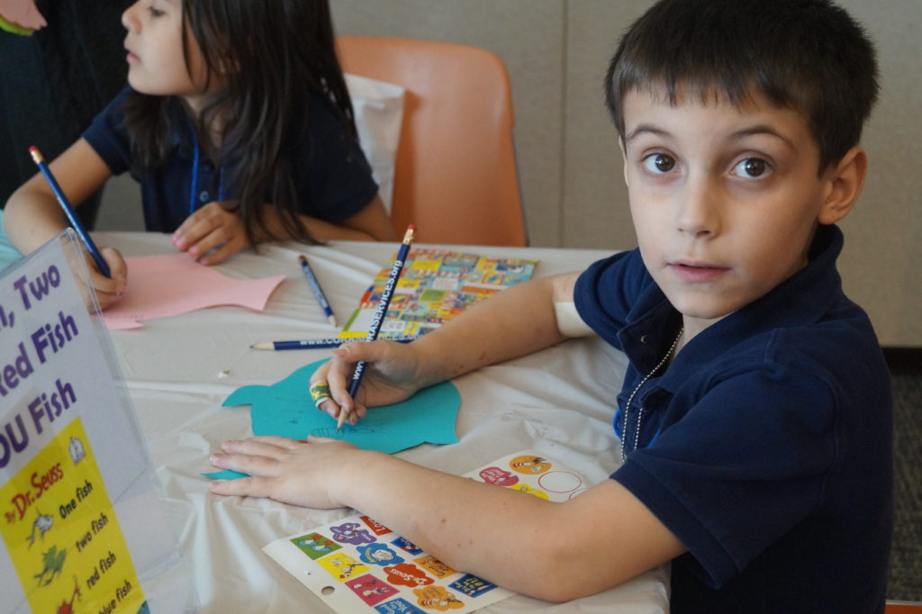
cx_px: 461
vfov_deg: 25.7
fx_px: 1344
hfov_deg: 37.9
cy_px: 307
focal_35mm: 52
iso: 2000
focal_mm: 35
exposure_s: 1/160
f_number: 5
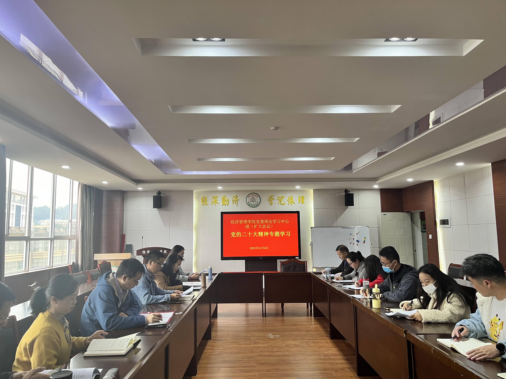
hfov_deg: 67.3
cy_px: 190
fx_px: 380
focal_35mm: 26
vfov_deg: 53.1
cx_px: 253
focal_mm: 5.1
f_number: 1.6
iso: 80
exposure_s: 1/50
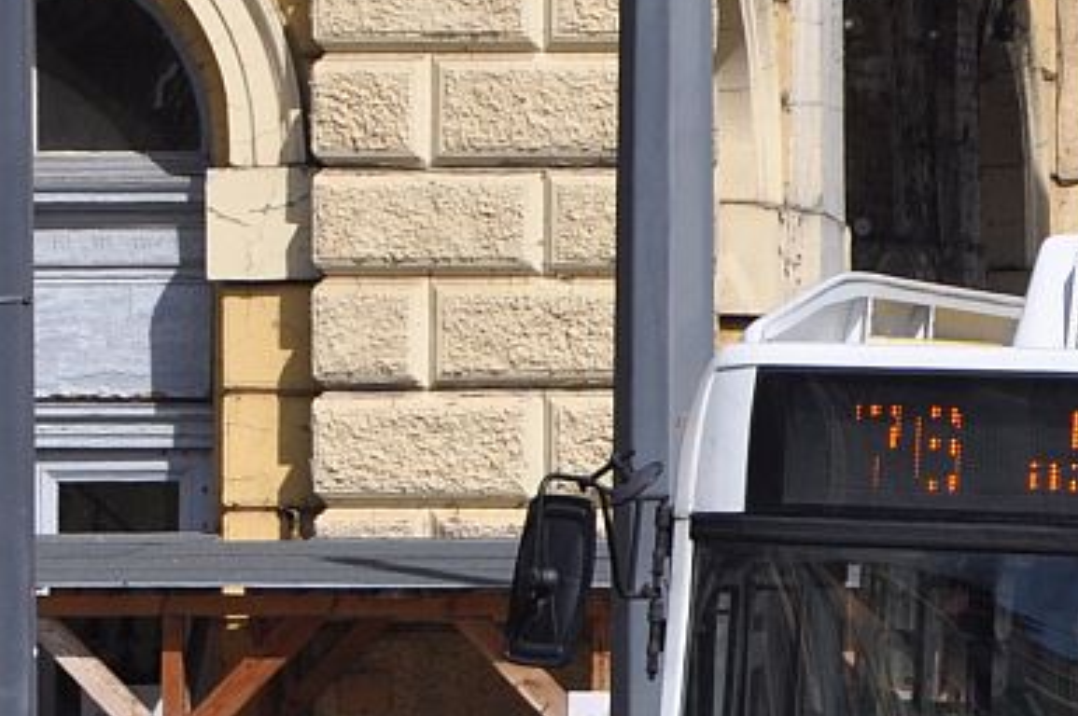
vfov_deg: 2.4
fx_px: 17318
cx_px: 1348
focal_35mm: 579
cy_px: 467
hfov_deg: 3.6
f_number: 6.3
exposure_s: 1/1600
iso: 400
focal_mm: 105
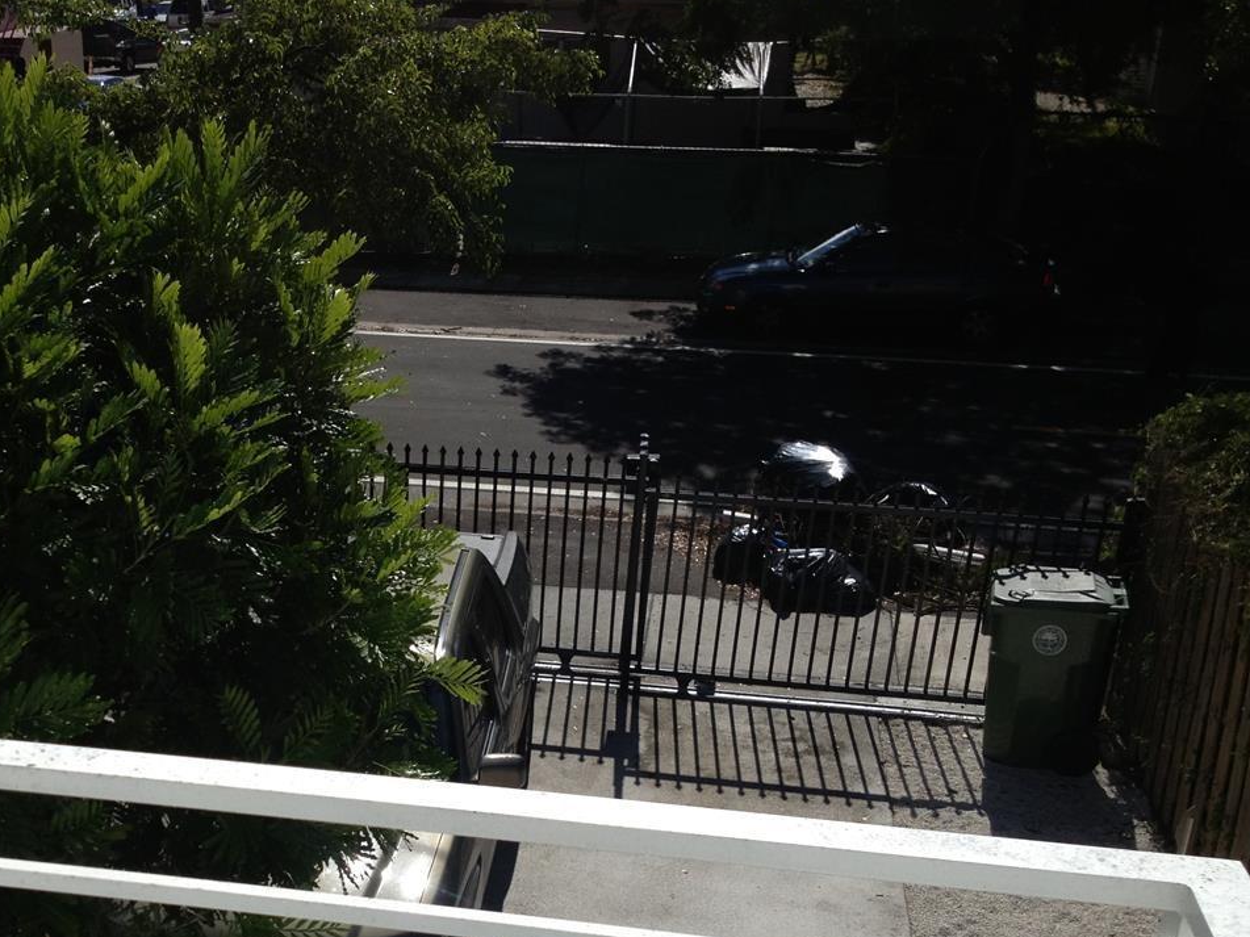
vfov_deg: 27.2
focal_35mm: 53
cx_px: 325
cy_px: 699
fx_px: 1914
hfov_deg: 35.4
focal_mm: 4.28
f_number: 2.4
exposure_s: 1/2907
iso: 50
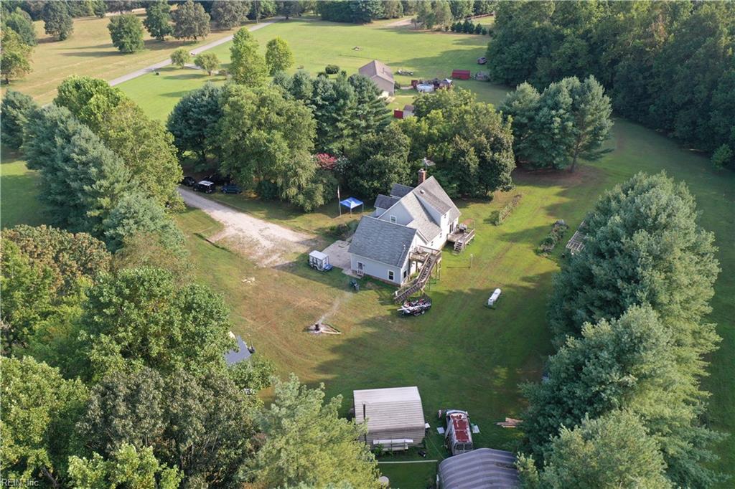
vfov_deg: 46.4
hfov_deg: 65.5
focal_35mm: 28
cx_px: 368
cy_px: 244
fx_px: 571
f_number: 3.5
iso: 100
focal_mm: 10.26
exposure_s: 1/60
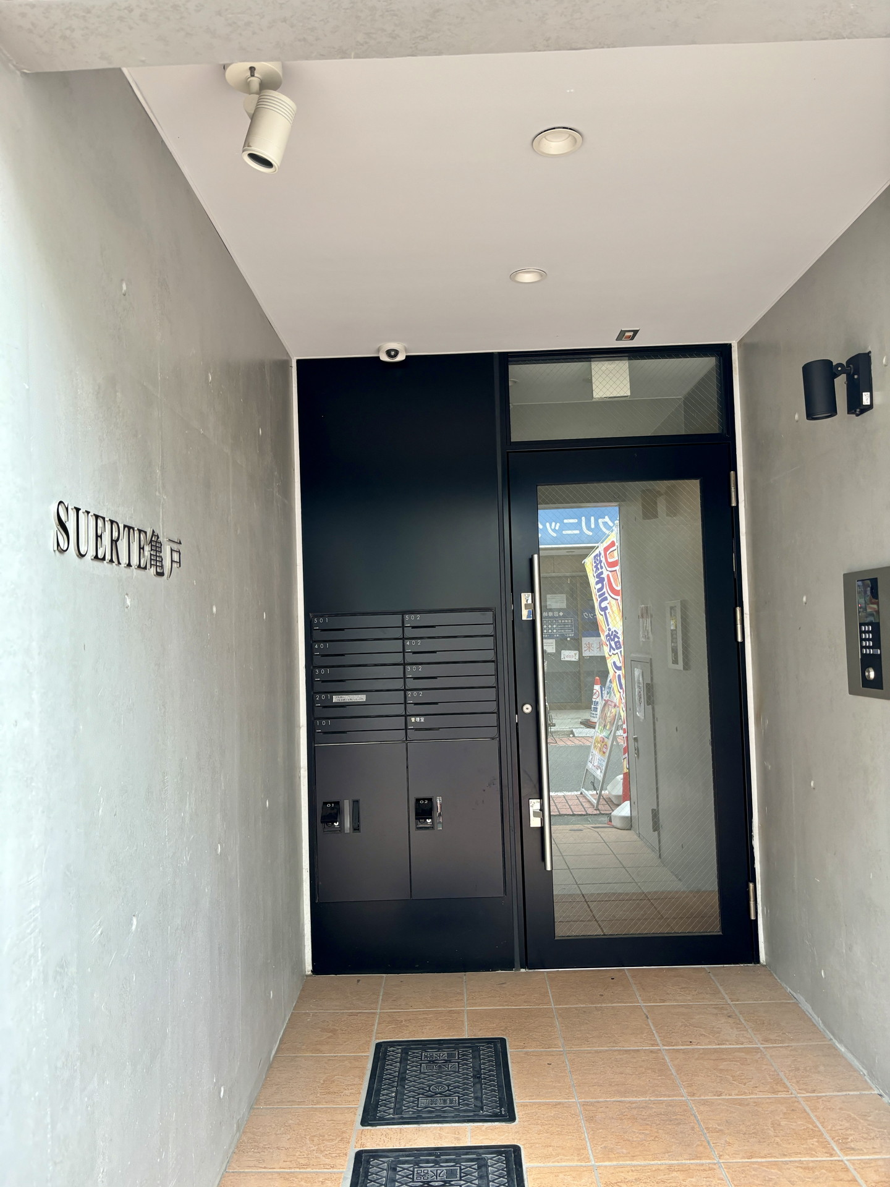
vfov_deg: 67.3
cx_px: 445
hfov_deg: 53.1
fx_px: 891
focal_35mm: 26
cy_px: 594
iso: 125
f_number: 1.6
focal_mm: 5.96
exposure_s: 1/121
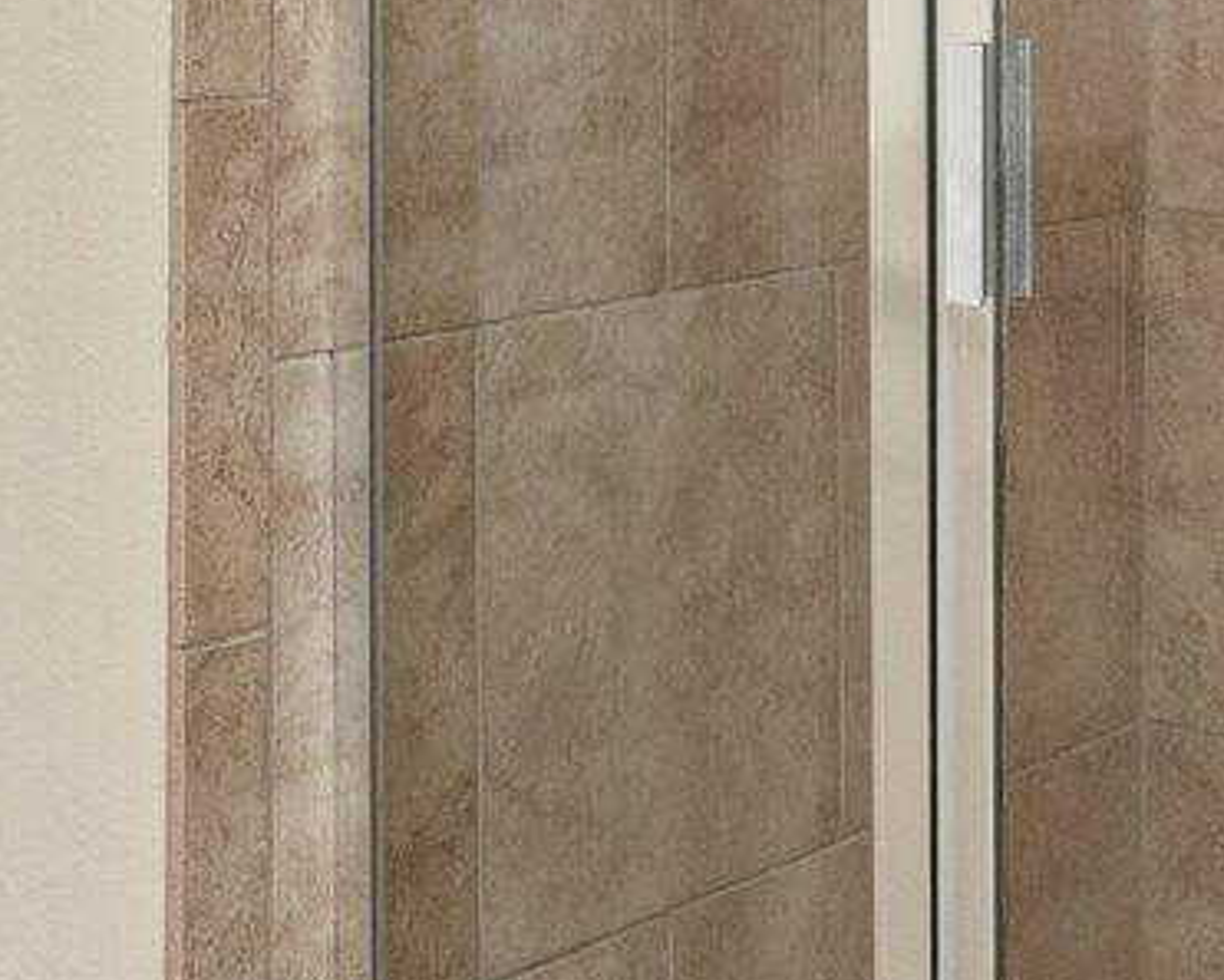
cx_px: 231
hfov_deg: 20.9
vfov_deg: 16.3
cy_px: -181
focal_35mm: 91
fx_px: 3282
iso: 800
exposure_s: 1/60
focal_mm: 17.5
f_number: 9
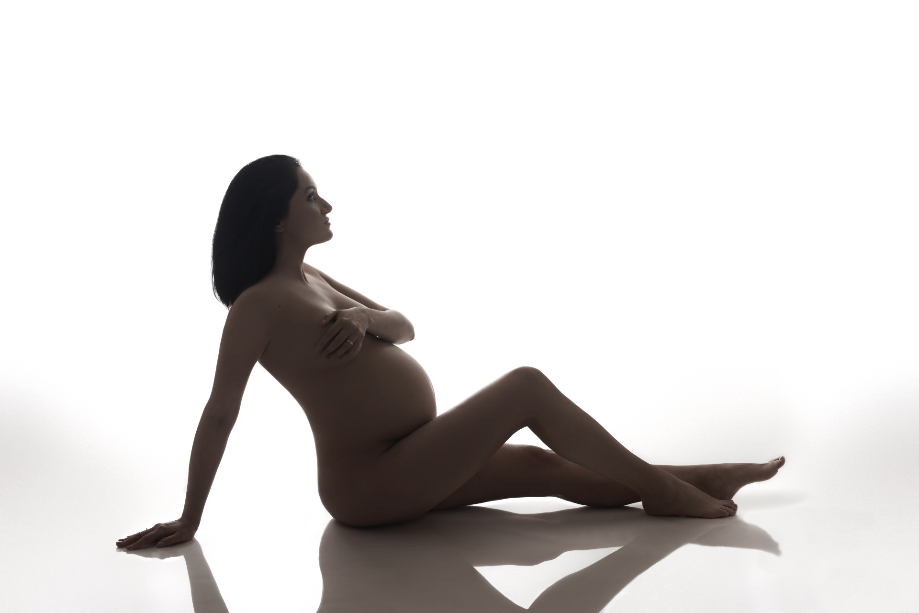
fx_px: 1277
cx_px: 460
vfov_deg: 27.0
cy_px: 306
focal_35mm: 50
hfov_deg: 39.6
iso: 100
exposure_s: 1/200
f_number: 13
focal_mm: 50
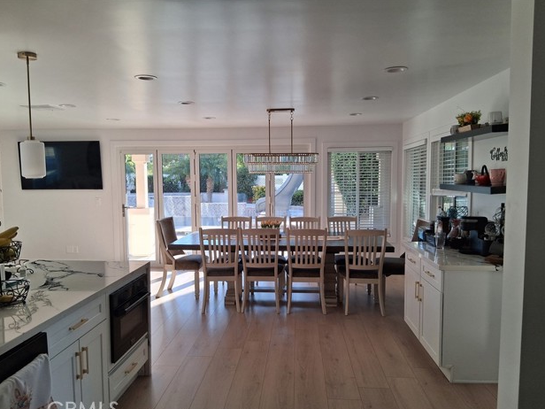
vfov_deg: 51.3
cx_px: 265
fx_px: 425
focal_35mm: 27
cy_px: 210
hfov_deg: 65.3
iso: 40
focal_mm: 3.98
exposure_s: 1/100
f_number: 1.8
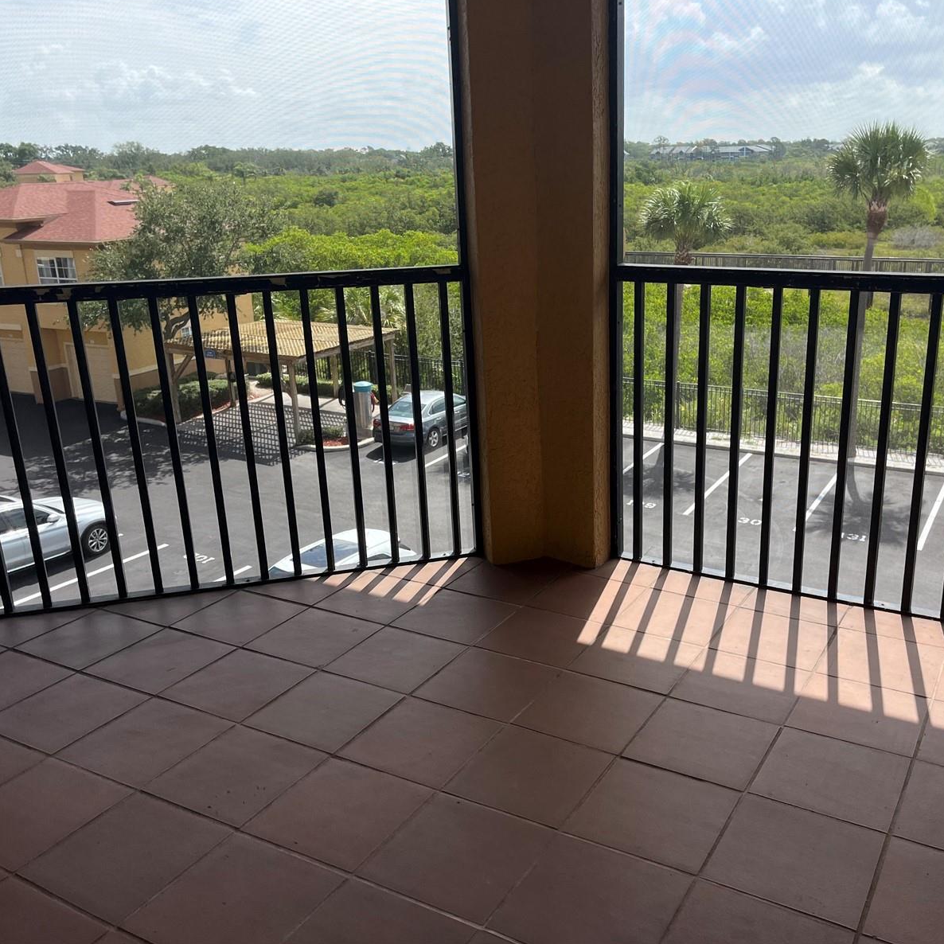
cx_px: 534
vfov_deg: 52.5
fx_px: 956
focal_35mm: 31
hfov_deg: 52.4
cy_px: 468
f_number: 1.6
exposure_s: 1/2899
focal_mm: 5.1
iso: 50
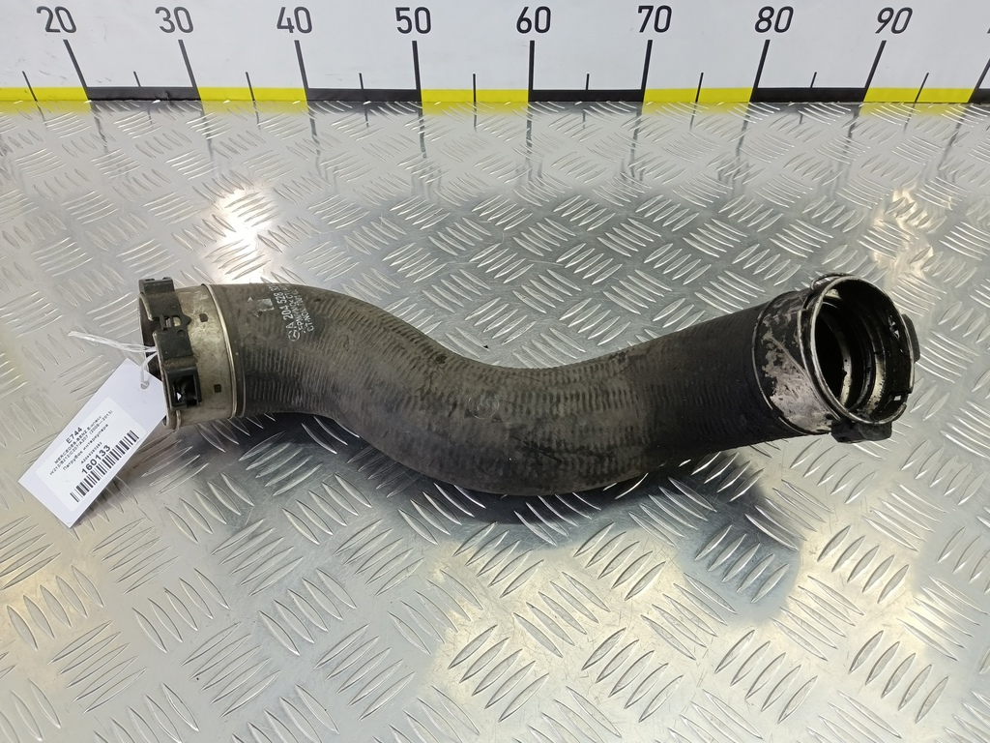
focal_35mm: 23
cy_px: 372
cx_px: 495
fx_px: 658
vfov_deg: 58.9
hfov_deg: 73.9
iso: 122
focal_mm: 4.11
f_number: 1.6
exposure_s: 1/50
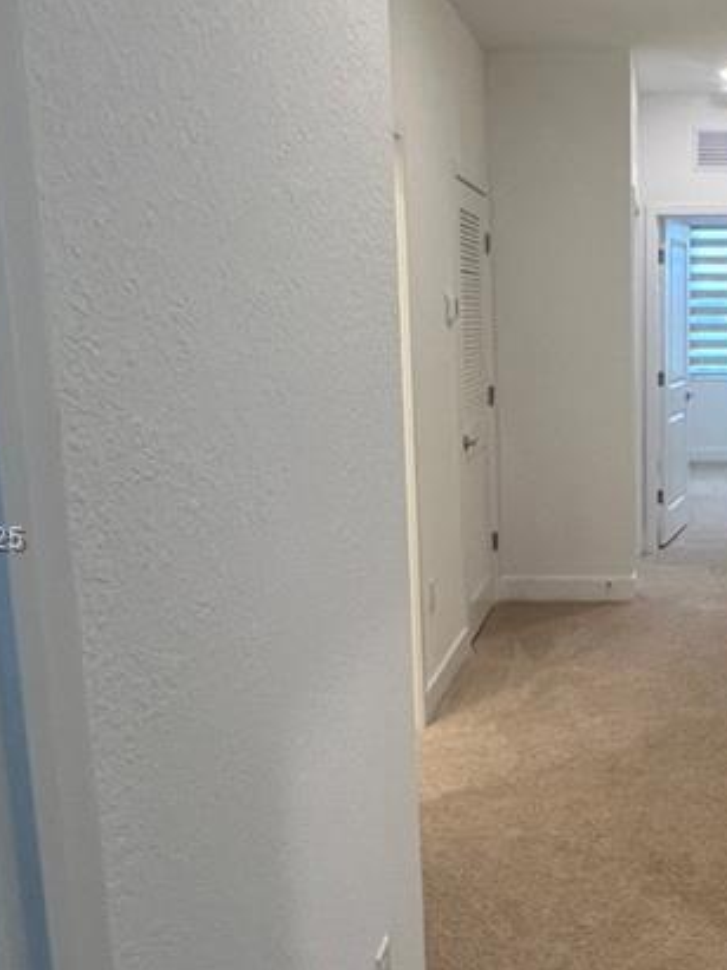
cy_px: 540
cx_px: 654
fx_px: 1065
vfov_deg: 48.9
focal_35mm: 38
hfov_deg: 35.5
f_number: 1.8
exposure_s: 1/120
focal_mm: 1.57
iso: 200
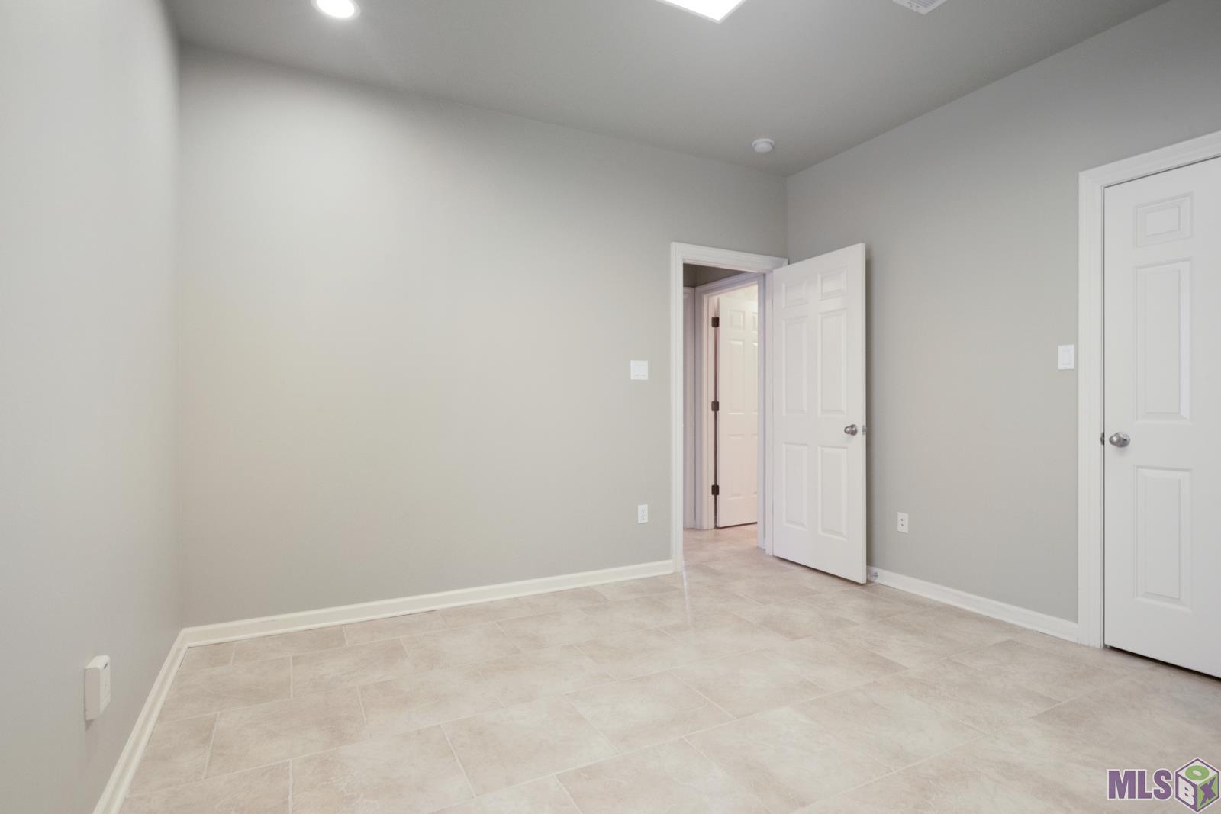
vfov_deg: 67.4
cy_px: 407
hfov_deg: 90.0
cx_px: 610
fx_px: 611
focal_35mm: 18
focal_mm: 18
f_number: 11
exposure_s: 1/6
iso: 800
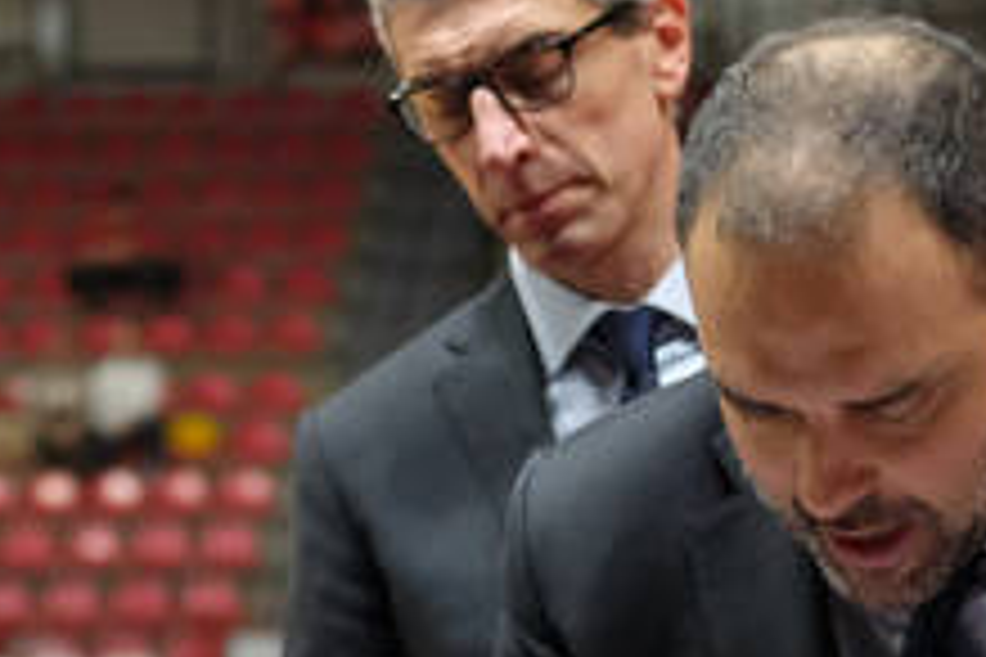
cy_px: 686
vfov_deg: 7.0
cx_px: 180
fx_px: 5313
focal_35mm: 194
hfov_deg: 10.6
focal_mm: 35
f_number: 2
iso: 4000
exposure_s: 1/1000
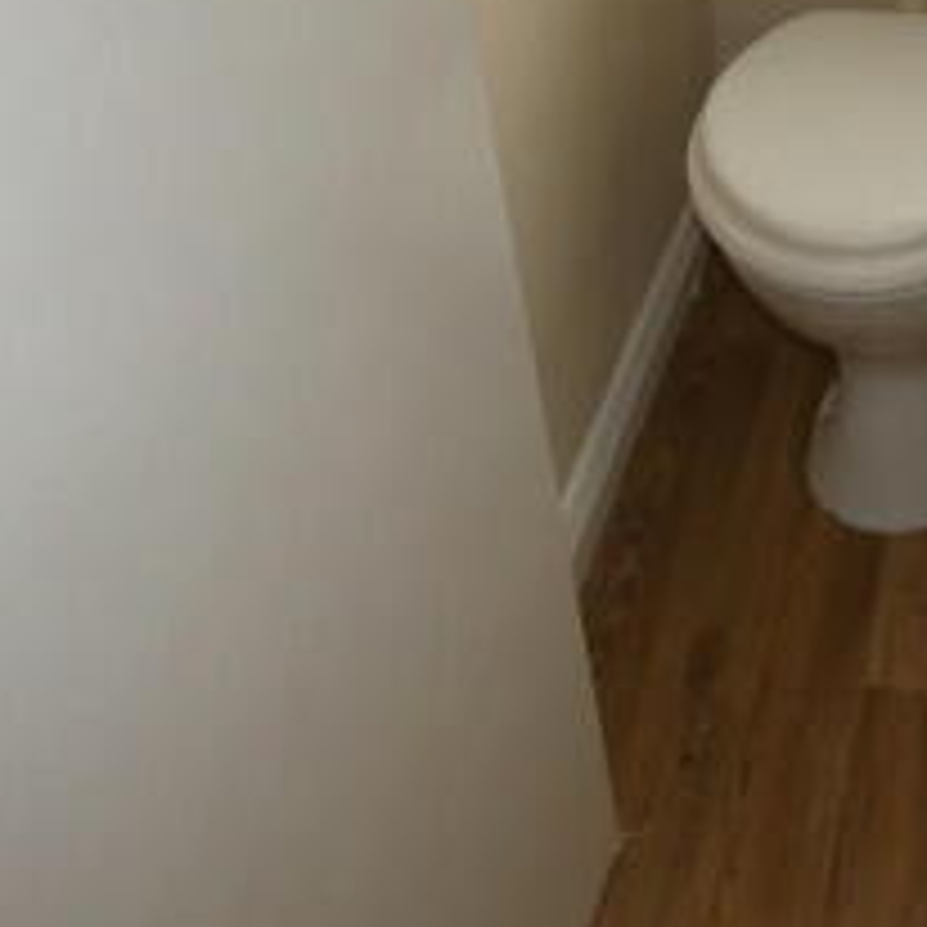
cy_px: -20
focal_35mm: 50
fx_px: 1515
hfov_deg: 31.3
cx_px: 947
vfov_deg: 31.3
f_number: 2.8
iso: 200
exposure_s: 1/60
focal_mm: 3.6
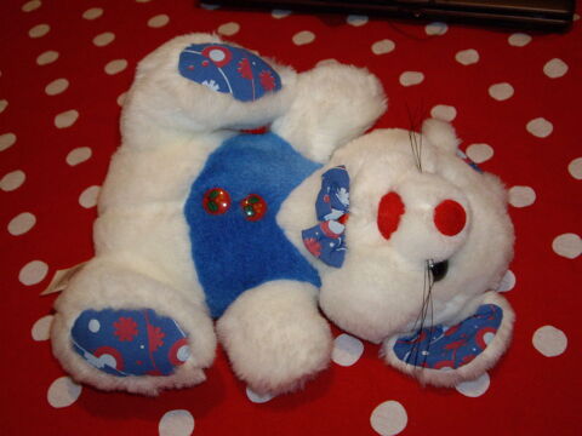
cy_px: 218
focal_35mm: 46
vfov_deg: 31.5
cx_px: 291
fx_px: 773
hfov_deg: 41.2
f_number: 3.1
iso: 400
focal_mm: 9.6
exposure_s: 1/50
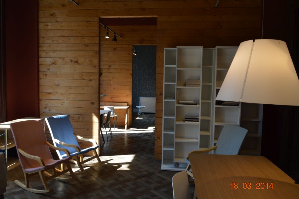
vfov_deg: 46.4
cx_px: 148
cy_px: 98
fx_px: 233
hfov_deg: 65.5
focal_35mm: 28
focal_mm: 18
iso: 400
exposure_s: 1/125
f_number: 5.6
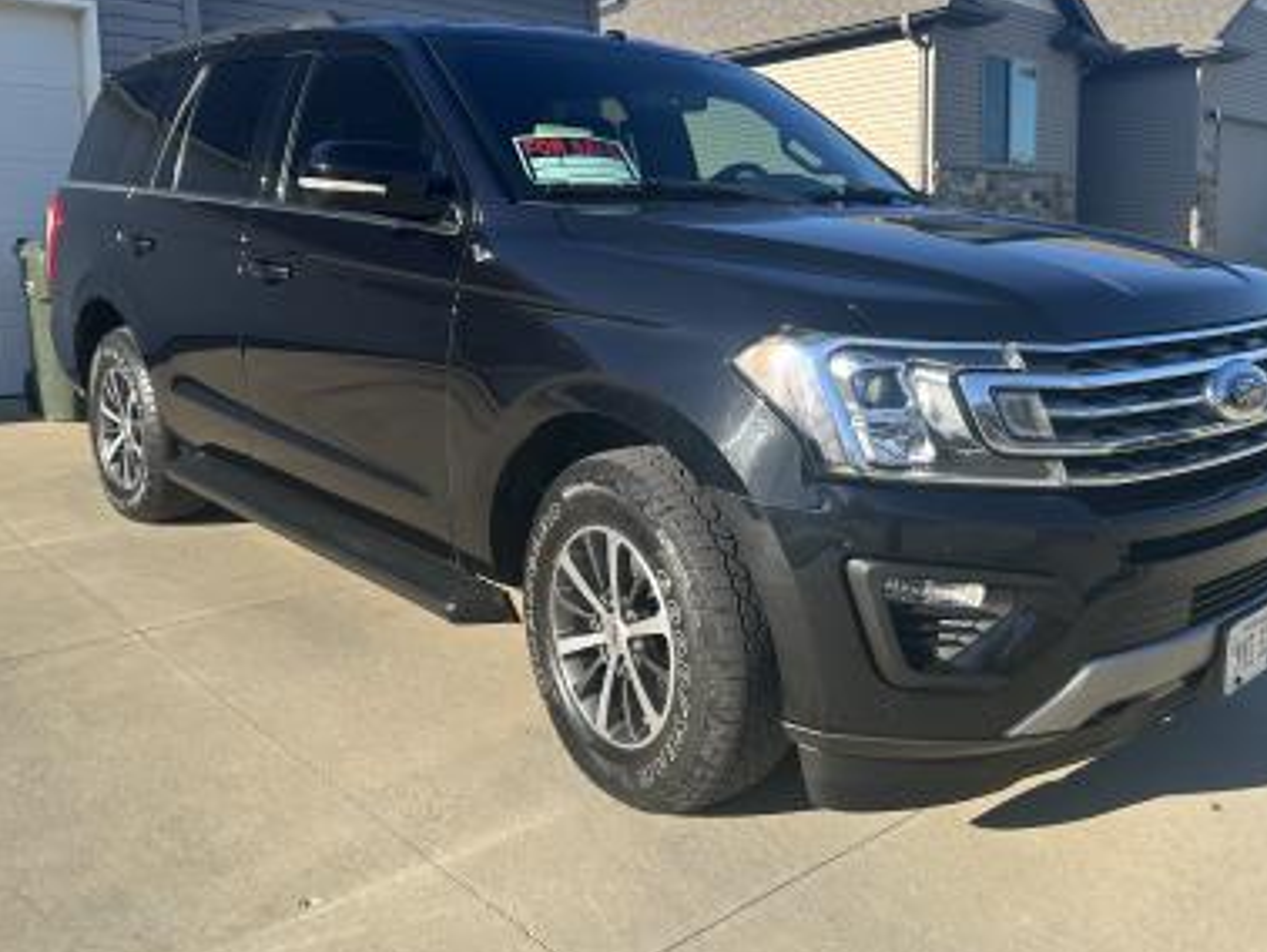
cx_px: 701
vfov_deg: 44.2
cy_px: 429
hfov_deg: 56.7
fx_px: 1172
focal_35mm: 32
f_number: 1.78
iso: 80
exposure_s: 1/2252
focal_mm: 6.86
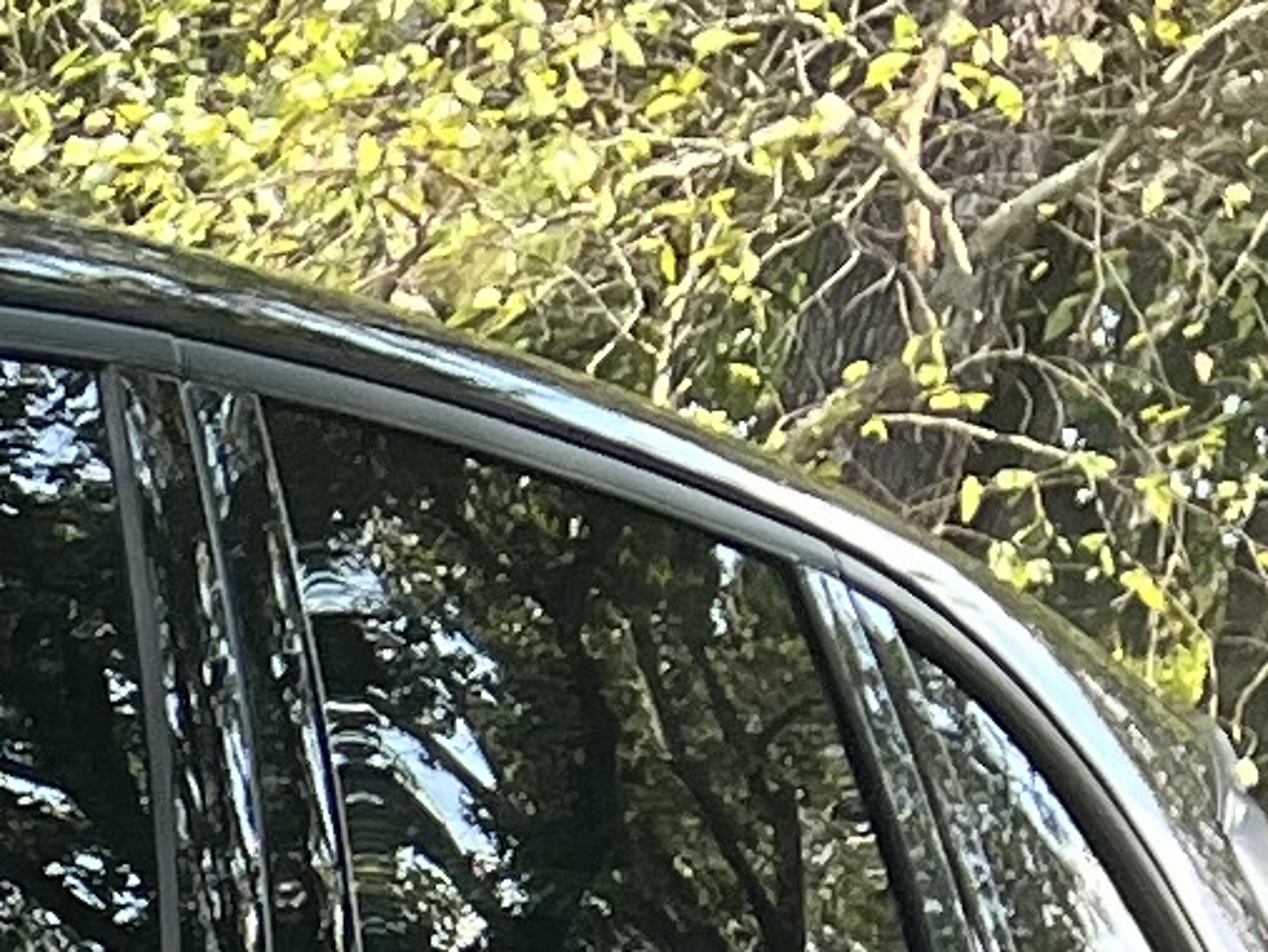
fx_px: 7586
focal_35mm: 207
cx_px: -3035
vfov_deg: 6.2
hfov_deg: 7.8
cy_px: 3520
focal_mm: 5.7
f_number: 1.5
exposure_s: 1/552
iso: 50
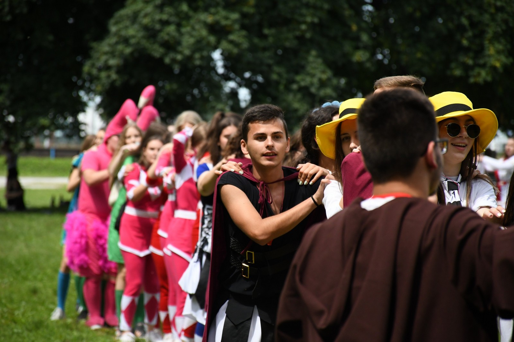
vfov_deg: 6.5
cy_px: 171
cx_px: 257
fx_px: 2998
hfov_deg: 9.8
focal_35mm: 210
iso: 1250
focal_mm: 140
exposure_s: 1/3200
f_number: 5.6
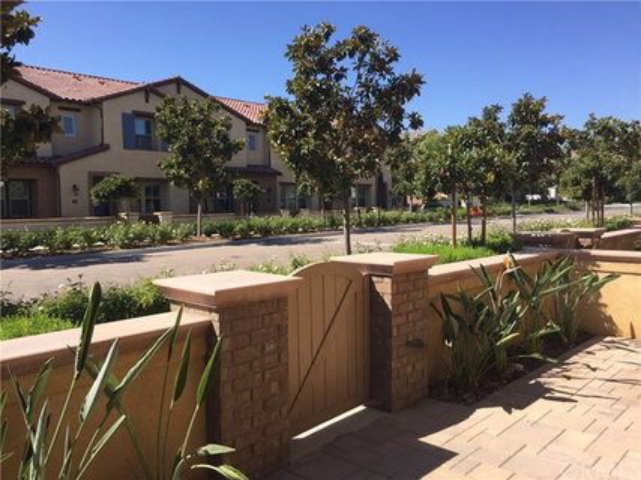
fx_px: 537
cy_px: 240
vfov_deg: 48.2
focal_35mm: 29
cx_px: 320
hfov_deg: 61.7
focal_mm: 4.15
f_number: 2.2
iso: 32
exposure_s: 1/1276
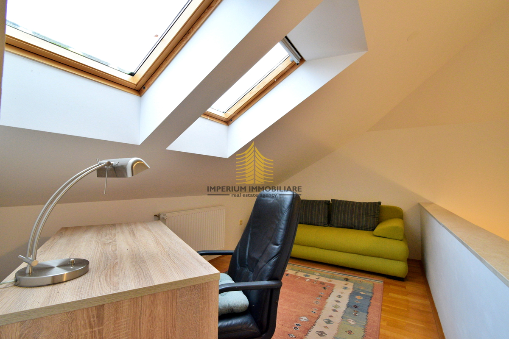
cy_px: 170
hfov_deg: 100.4
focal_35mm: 15
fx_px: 212
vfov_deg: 77.3
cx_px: 254
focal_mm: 10
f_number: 10
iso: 1400
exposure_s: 1/30
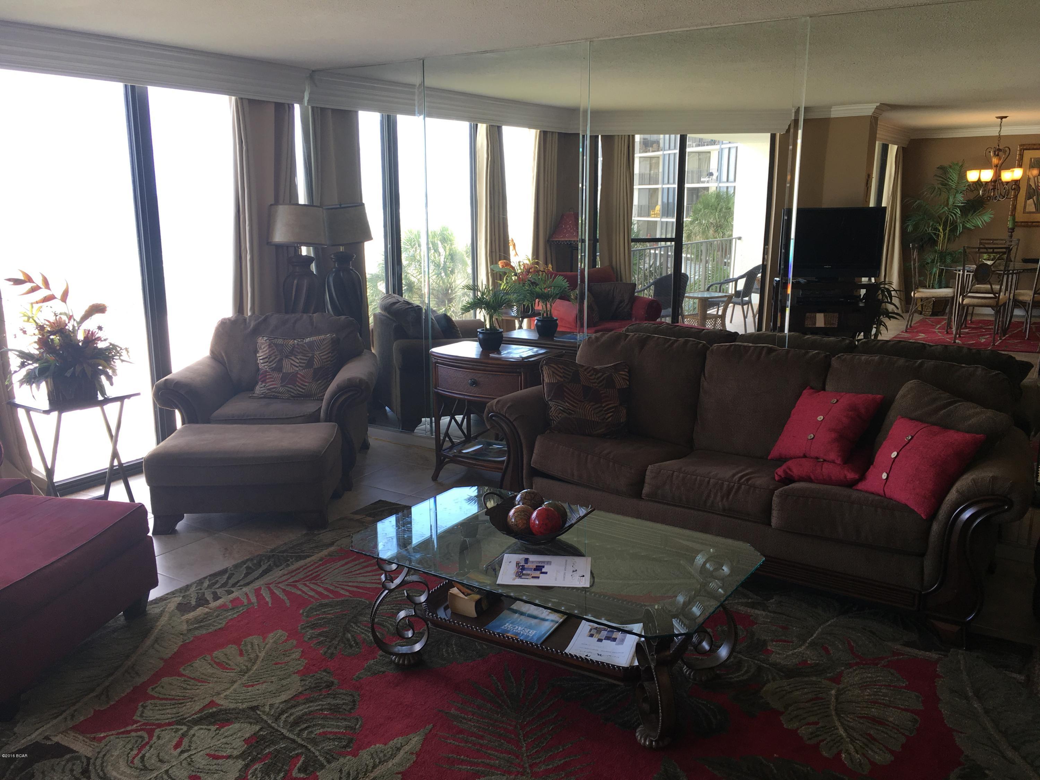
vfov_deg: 48.2
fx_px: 871
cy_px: 390
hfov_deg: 61.7
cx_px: 520
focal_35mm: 29
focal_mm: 4.15
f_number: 2.2
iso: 25
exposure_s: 1/60
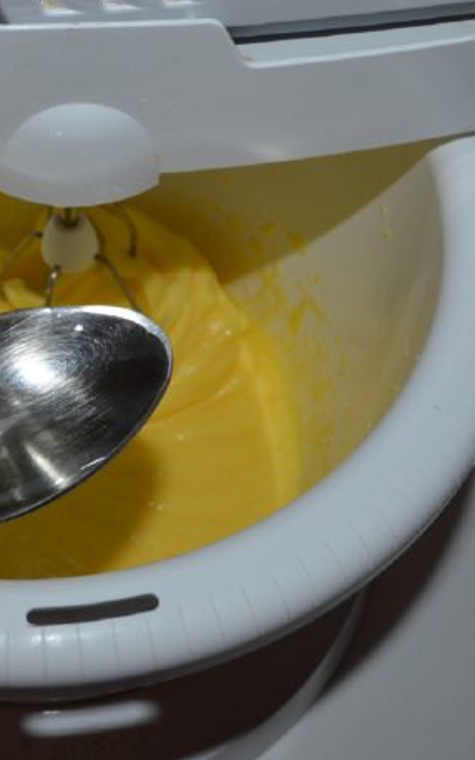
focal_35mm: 56
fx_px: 1161
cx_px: 66
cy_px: 378
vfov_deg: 36.3
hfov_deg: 22.7
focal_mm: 24
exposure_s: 1/60
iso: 100
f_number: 8
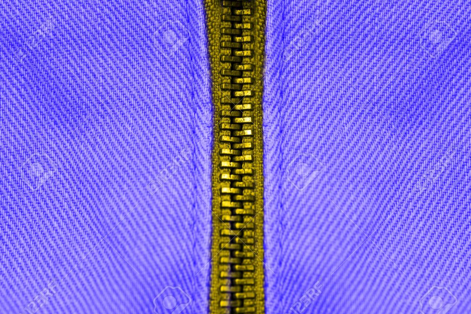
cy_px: 157
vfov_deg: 13.0
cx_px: 236
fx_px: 1374
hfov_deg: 19.5
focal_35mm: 105
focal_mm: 105
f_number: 5.6
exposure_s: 1/125
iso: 160
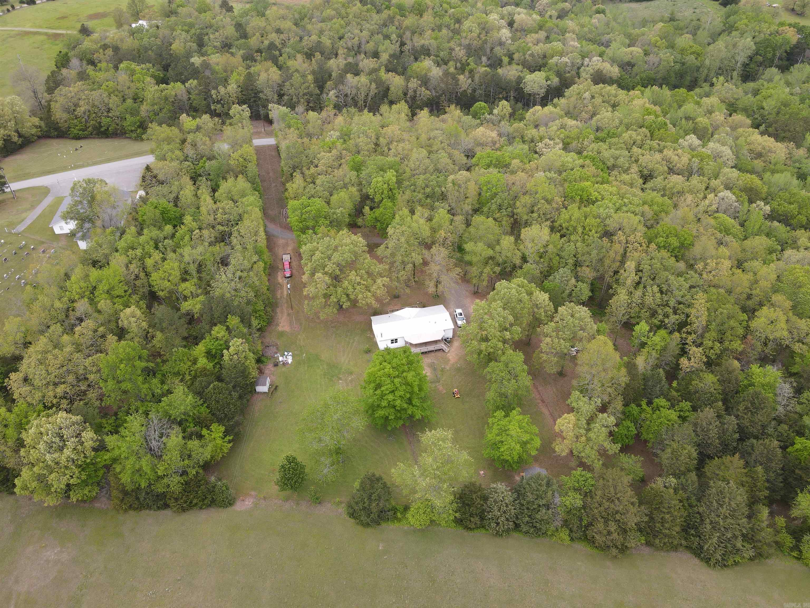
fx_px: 562
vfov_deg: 56.8
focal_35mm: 24
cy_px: 304
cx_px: 405
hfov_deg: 71.6
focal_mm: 4.5
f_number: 2.8
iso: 100
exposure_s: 1/160
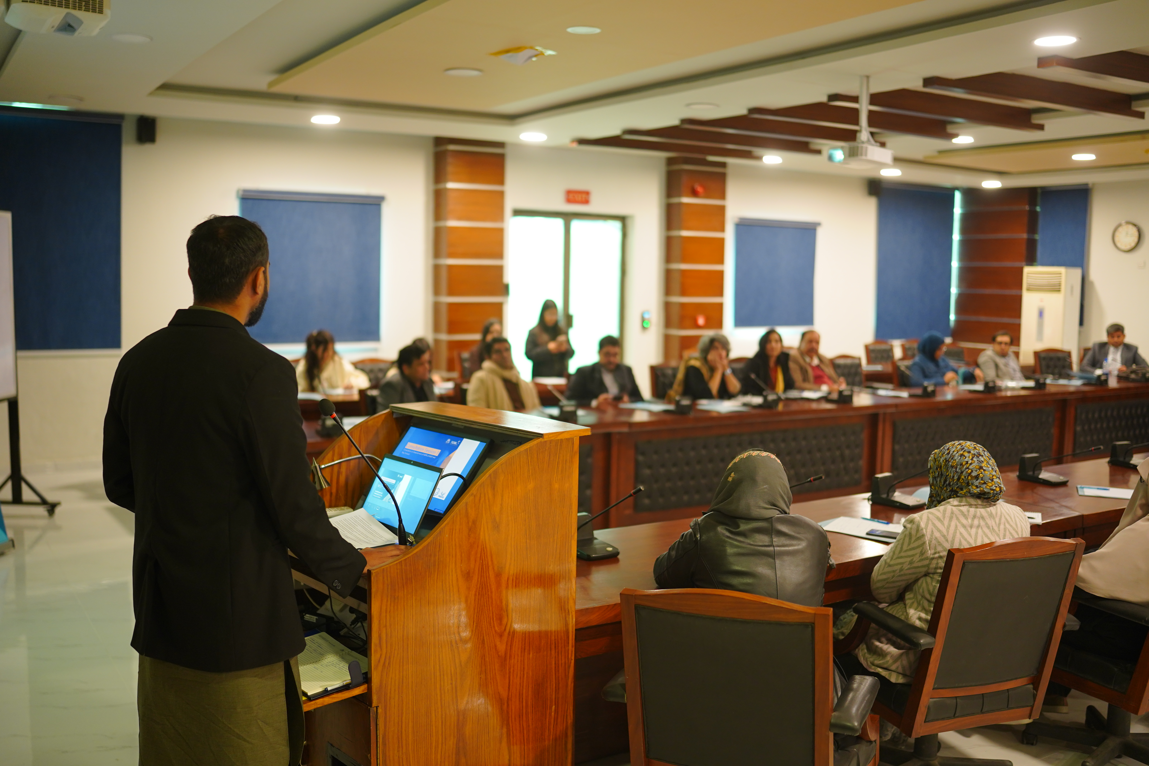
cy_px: 383
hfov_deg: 54.4
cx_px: 574
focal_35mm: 35
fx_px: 1117
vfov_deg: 37.9
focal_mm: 35
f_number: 1.4
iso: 800
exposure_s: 1/100
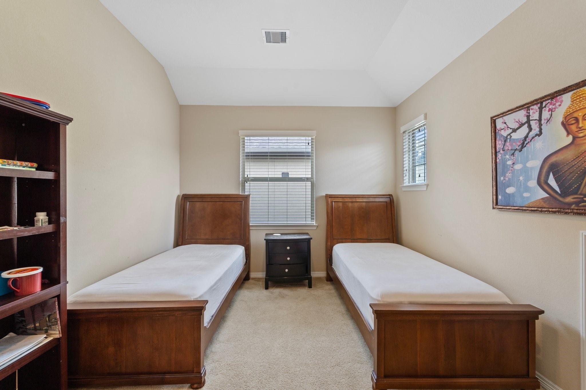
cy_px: 195
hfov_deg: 104.3
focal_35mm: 14
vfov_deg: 81.2
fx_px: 228
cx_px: 293
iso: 320
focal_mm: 14
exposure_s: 1/3
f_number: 9
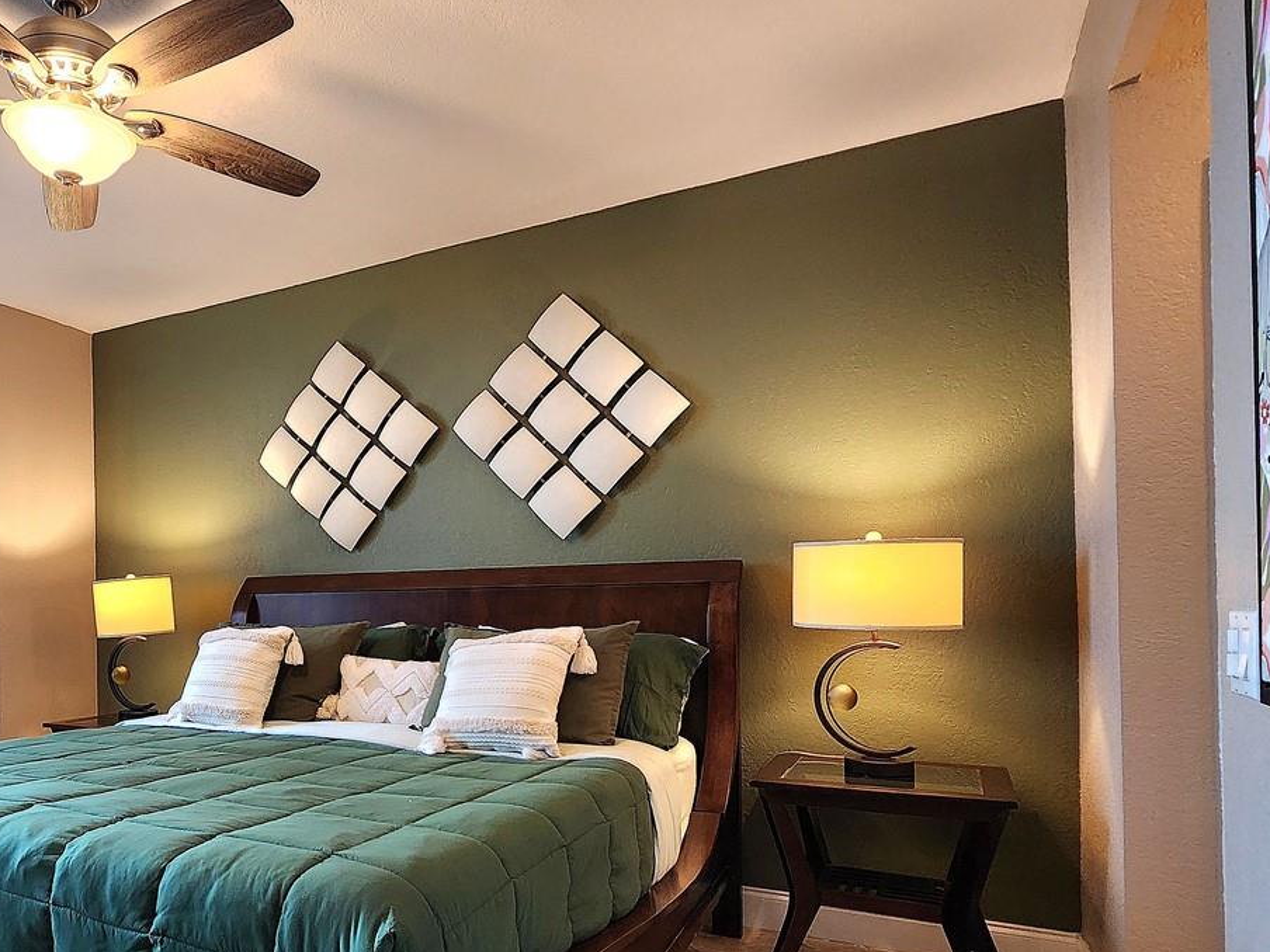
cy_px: 611
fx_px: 844
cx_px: 360
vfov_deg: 57.9
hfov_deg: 70.3
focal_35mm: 23
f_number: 2.2
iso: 200
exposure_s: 1/60.2
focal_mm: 2.2
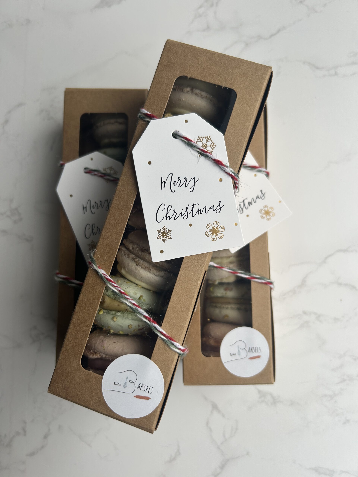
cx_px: 179
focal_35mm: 26
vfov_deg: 67.3
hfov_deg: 53.1
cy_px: 238
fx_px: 359
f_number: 1.5
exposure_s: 1/121
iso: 50
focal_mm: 5.7
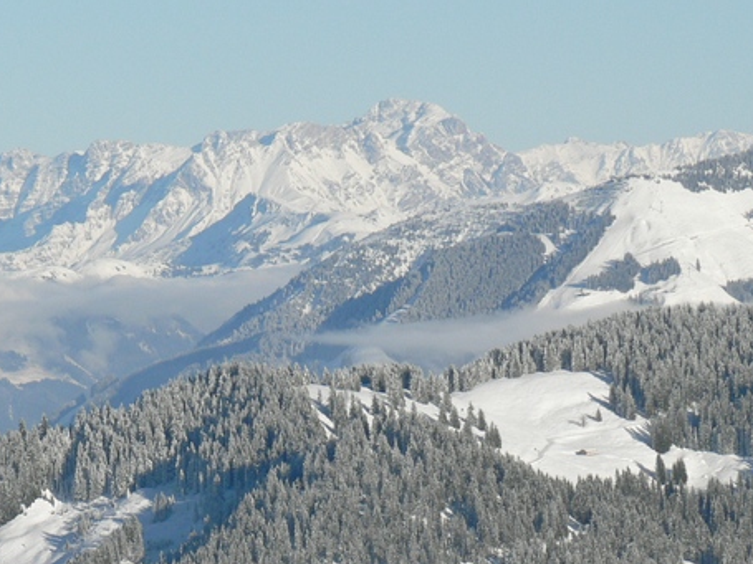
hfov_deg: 5.1
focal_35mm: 392
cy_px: 410
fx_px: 8525
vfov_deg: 3.8
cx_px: 268
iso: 80
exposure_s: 1/500
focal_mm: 37.1
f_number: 5.6
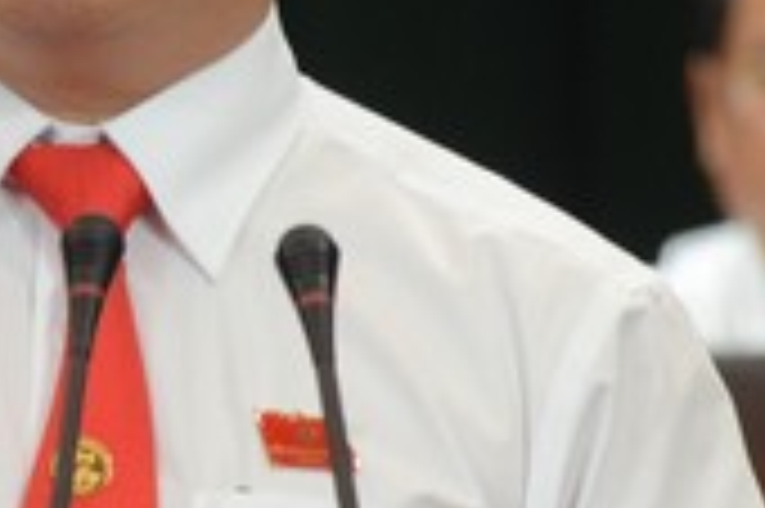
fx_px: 20253
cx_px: 99
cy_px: -13
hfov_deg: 2.2
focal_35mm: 954
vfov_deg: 1.4
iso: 1600
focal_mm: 200
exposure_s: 1/125
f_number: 6.3
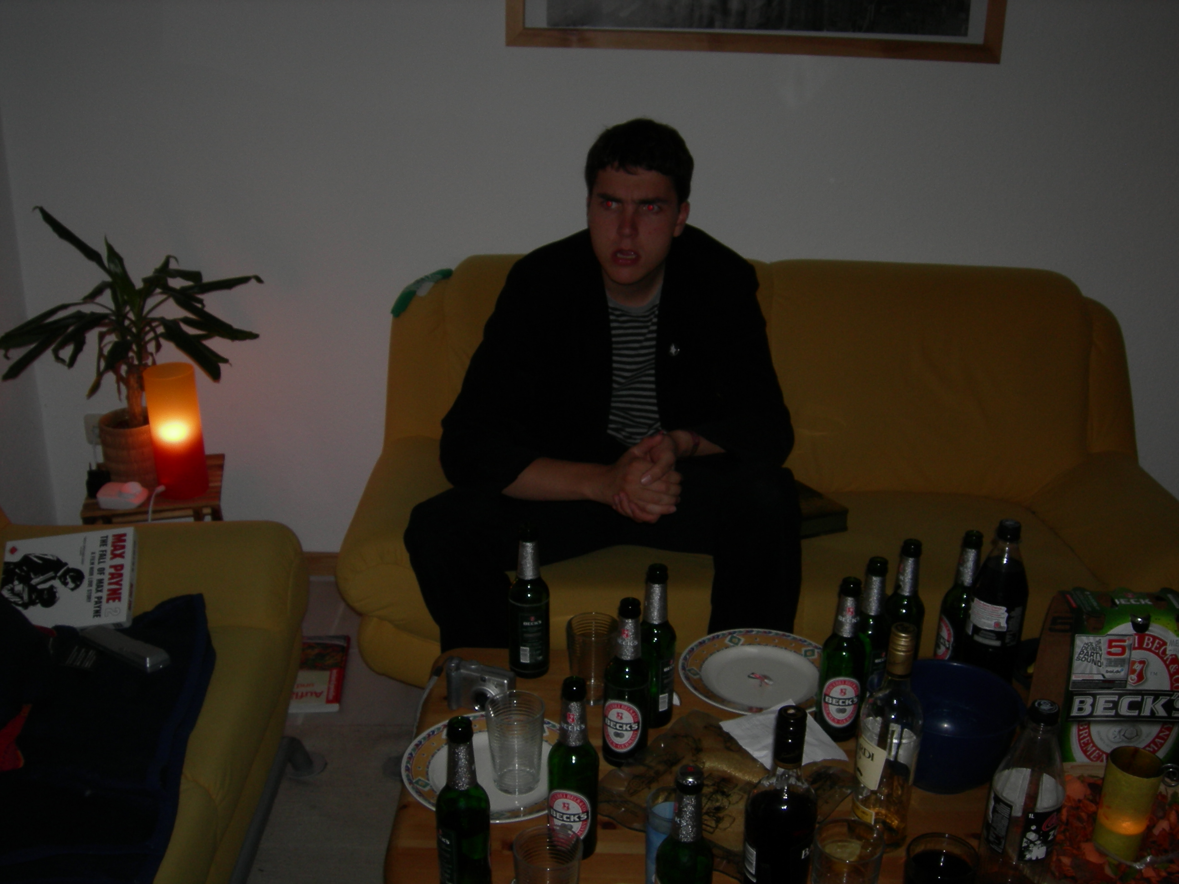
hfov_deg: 51.4
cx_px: 590
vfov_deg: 39.7
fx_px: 1226
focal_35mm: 36
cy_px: 442
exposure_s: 1/60.1
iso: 64
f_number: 4.8
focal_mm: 7.5
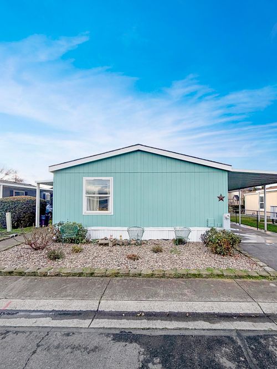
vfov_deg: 102.1
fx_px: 149
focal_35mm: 14
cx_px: 138
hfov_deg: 85.7
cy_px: 184
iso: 25
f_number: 2.2
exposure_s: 1/770
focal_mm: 2.22
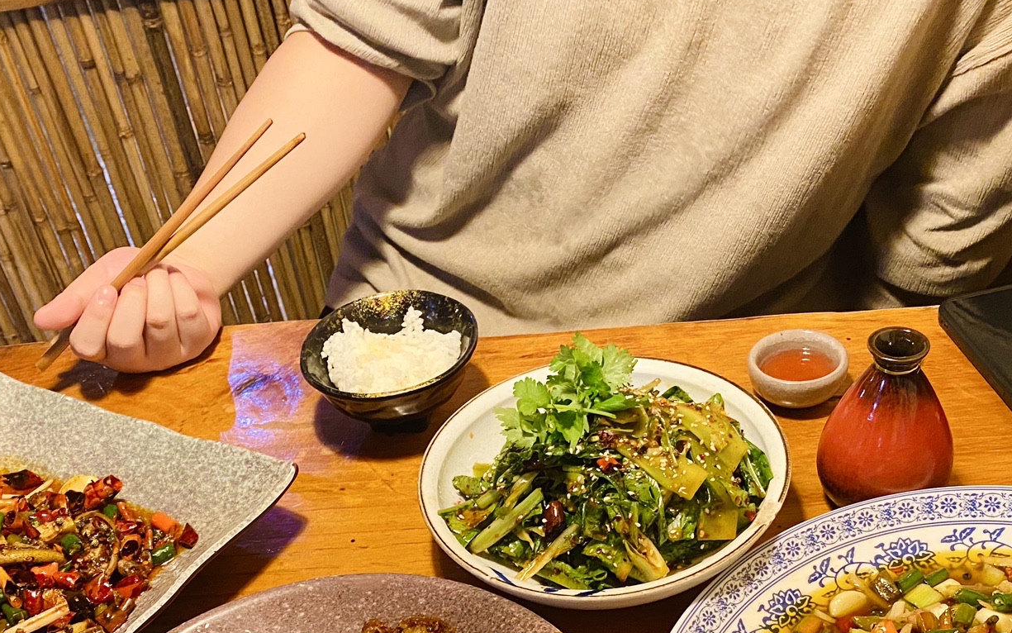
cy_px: 586
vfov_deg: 27.4
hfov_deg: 44.3
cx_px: 543
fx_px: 1241
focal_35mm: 45
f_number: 1.8
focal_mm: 4.25
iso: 320
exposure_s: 1/33
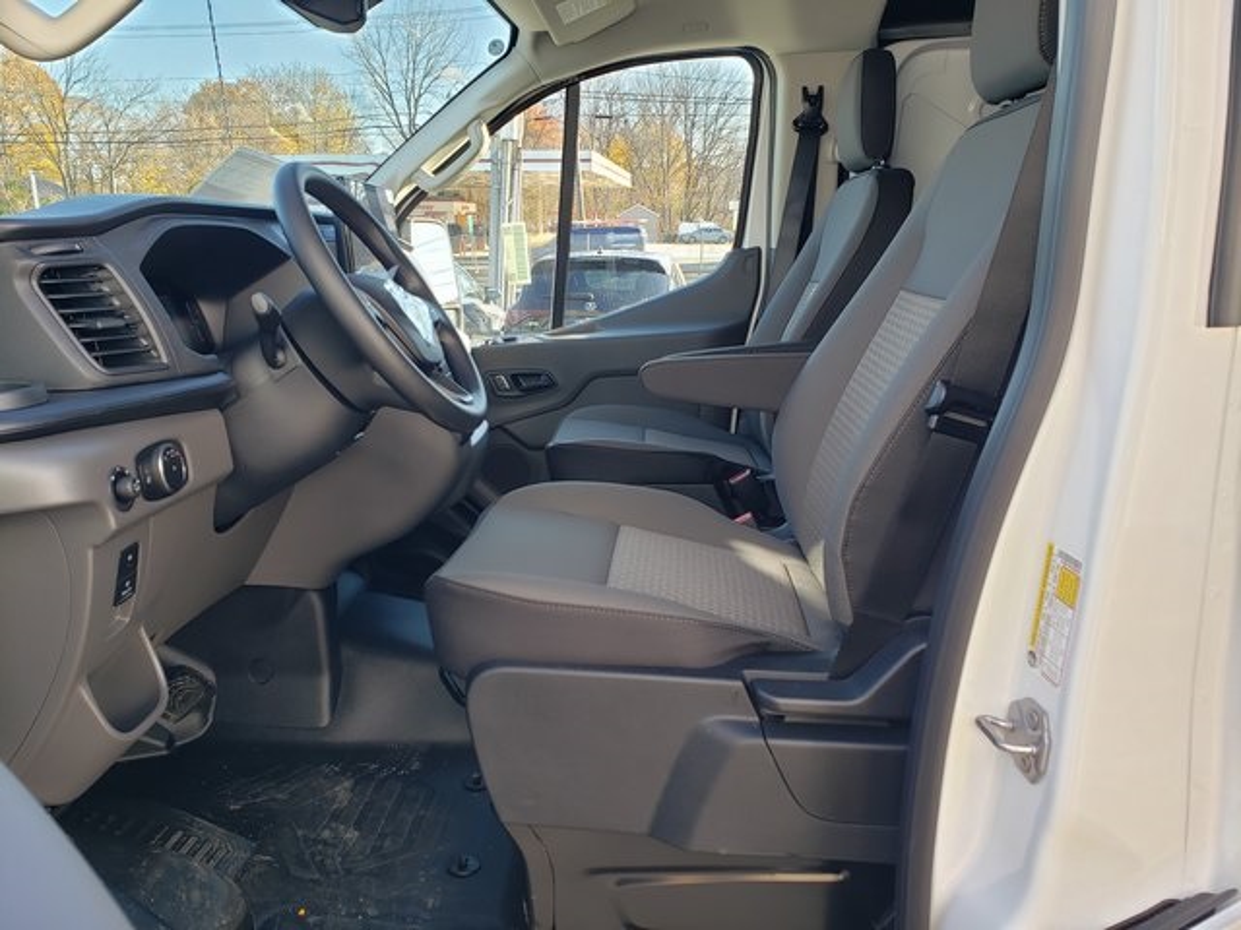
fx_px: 932
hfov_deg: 67.3
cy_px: 465
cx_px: 620
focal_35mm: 26
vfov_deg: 53.1
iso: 50
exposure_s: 1/87
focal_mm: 4.3
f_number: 2.4
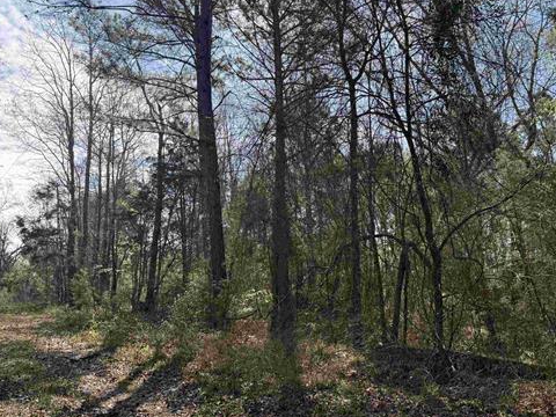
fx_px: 514
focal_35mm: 32
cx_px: 334
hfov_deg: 56.4
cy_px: 210
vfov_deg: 44.2
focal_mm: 6.76
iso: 100
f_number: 1.78
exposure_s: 1/2445
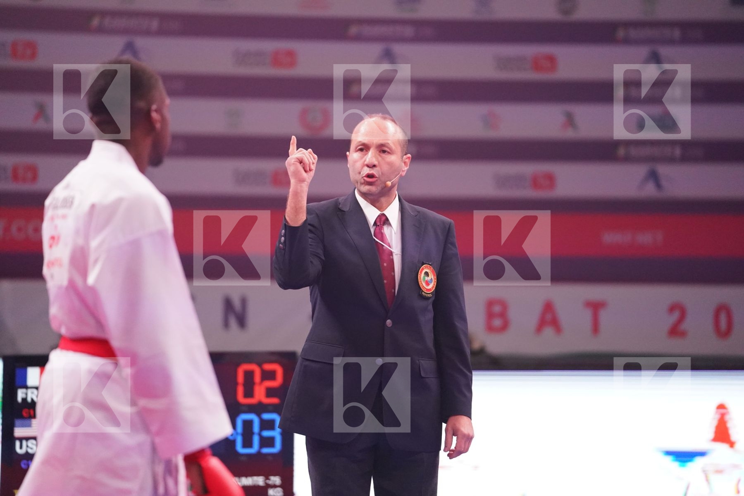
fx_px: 4133
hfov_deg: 10.3
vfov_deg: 6.9
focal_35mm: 200
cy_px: 248
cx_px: 372
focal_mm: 200
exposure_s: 1/1000
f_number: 2.8
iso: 6400
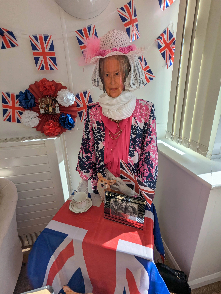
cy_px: 147
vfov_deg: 94.5
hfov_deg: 78.1
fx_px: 136
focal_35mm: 16
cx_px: 110
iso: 47
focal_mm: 2.35
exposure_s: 1/822
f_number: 2.2
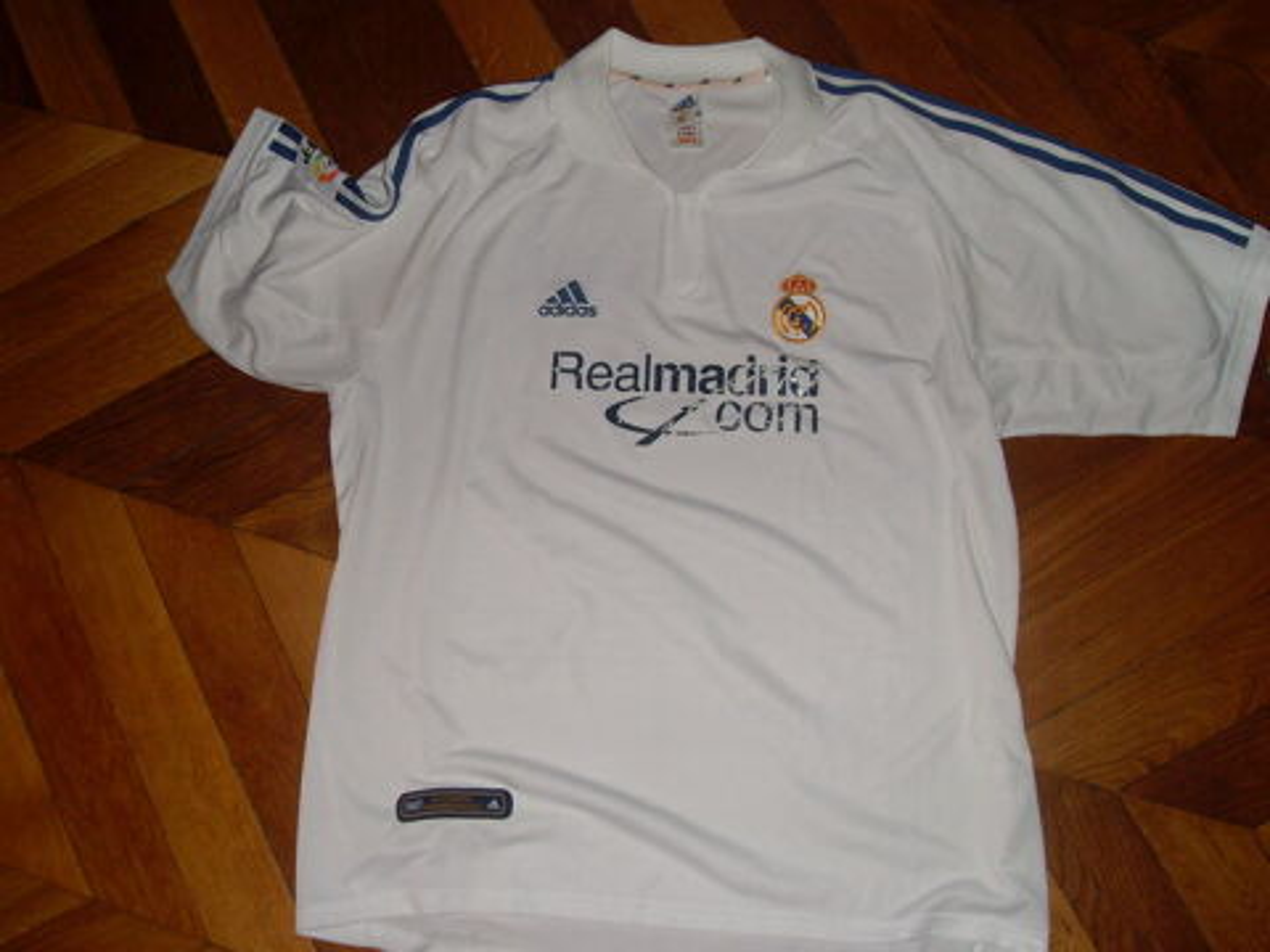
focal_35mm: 35
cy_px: 476
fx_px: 1284
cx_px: 635
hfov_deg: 52.6
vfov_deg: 40.7
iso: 100
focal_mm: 6.3
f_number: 2.8
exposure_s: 1/45
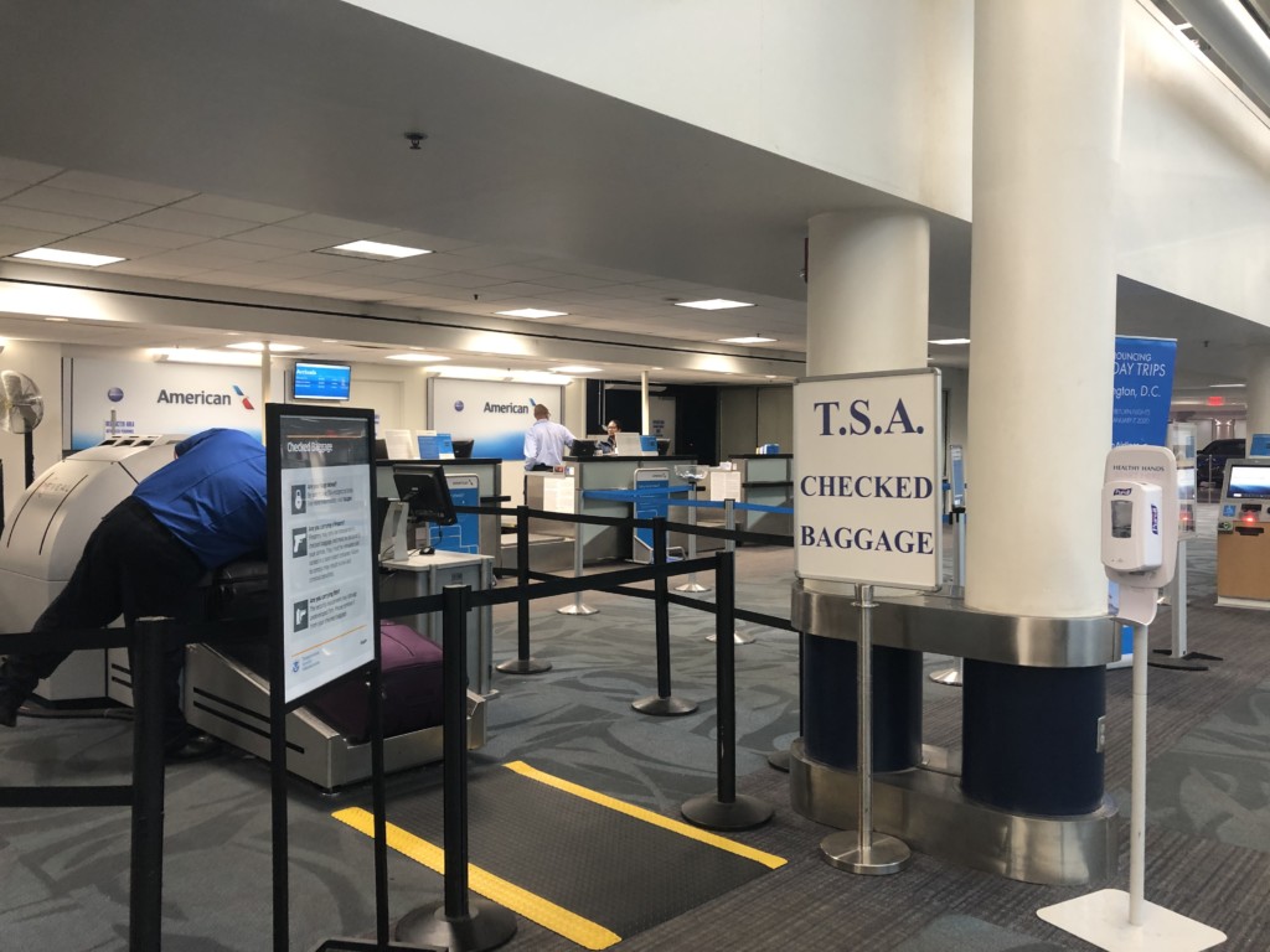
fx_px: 1027
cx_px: 635
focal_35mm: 28
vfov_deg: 49.7
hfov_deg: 63.4
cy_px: 476
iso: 40
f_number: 1.8
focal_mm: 3.99
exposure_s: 1/15
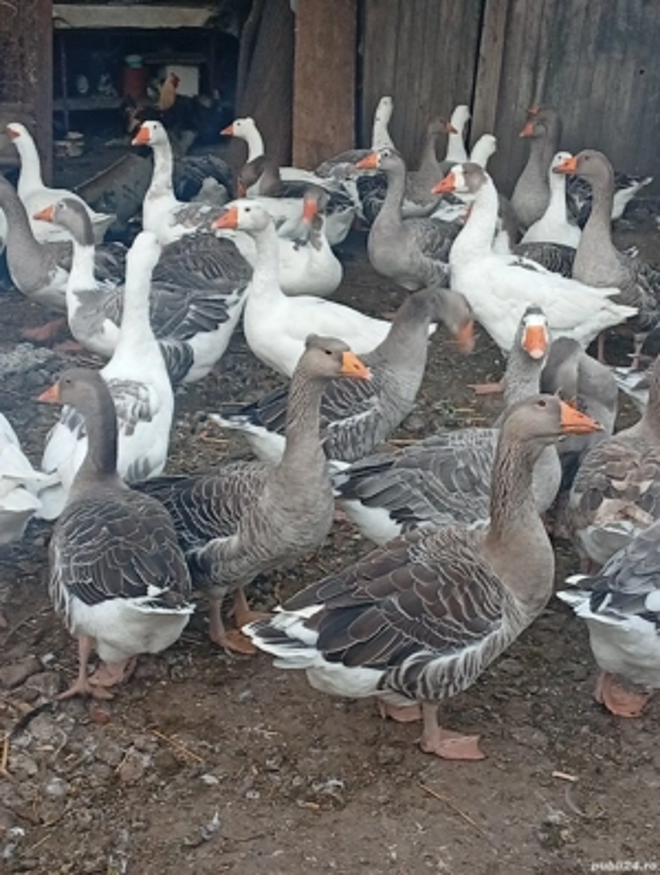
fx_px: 1444
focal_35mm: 57
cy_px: 438
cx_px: 330
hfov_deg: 25.7
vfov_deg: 33.7
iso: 329
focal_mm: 3.98
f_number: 1.8
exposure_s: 1/33.3
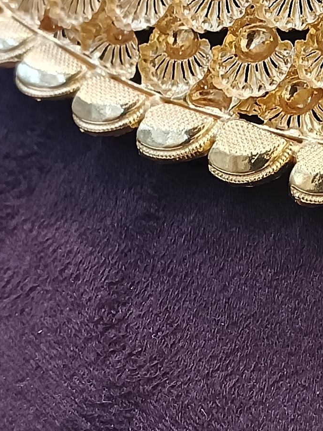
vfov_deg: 20.2
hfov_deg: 14.7
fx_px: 1208
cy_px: 256
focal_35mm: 97
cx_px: 404
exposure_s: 1/100
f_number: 1.8
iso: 160
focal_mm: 3.61
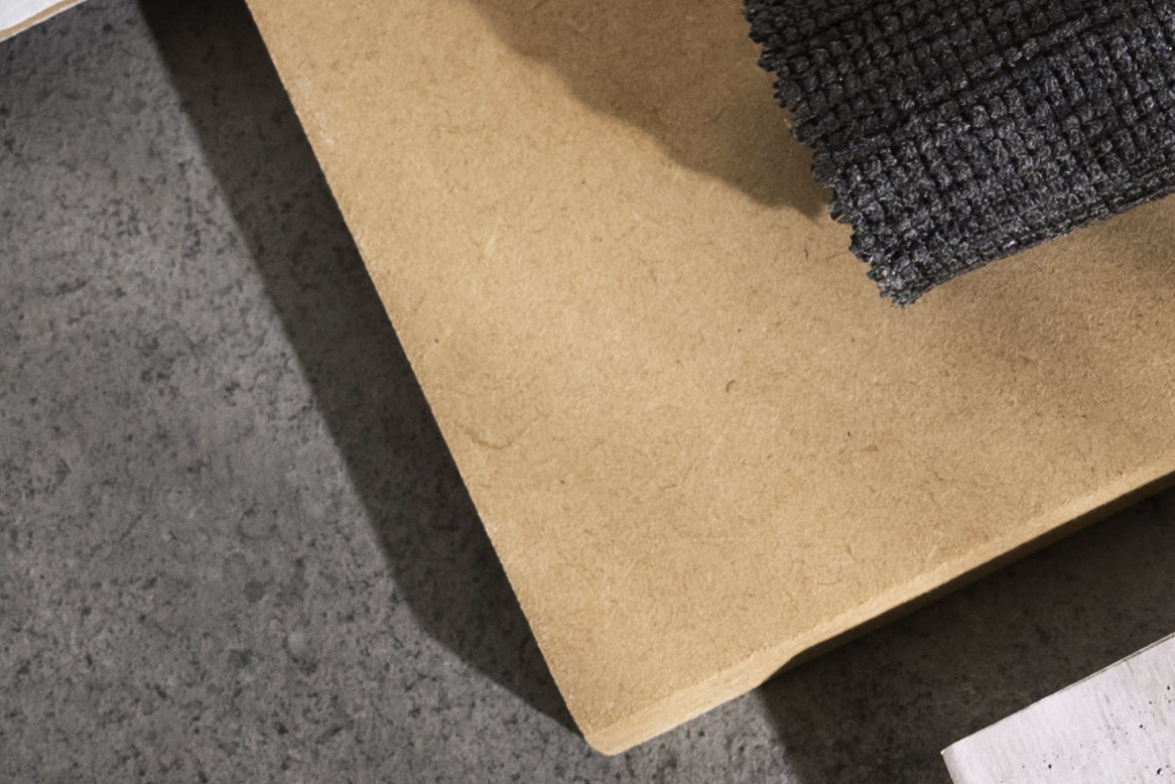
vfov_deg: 5.3
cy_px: 712
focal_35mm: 258
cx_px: 2900
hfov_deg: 7.4
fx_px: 8422
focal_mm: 50
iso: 250
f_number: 8
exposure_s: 1/125
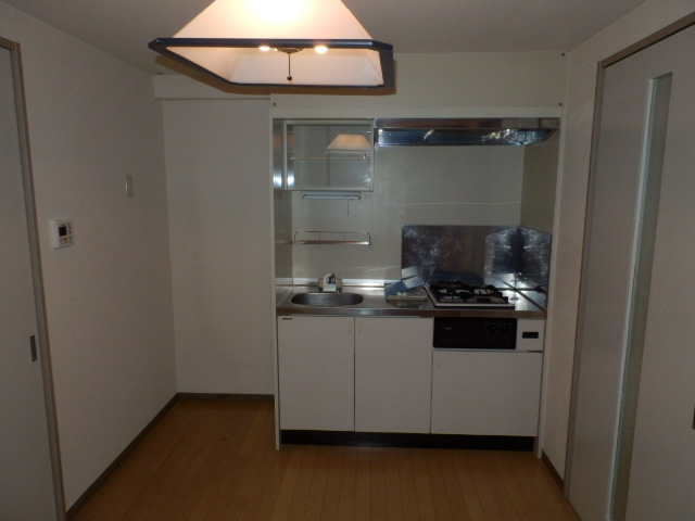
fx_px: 482
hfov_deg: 71.6
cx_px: 348
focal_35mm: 24
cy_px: 260
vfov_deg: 56.8
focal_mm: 4.2
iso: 400
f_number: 7.9
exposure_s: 1/30
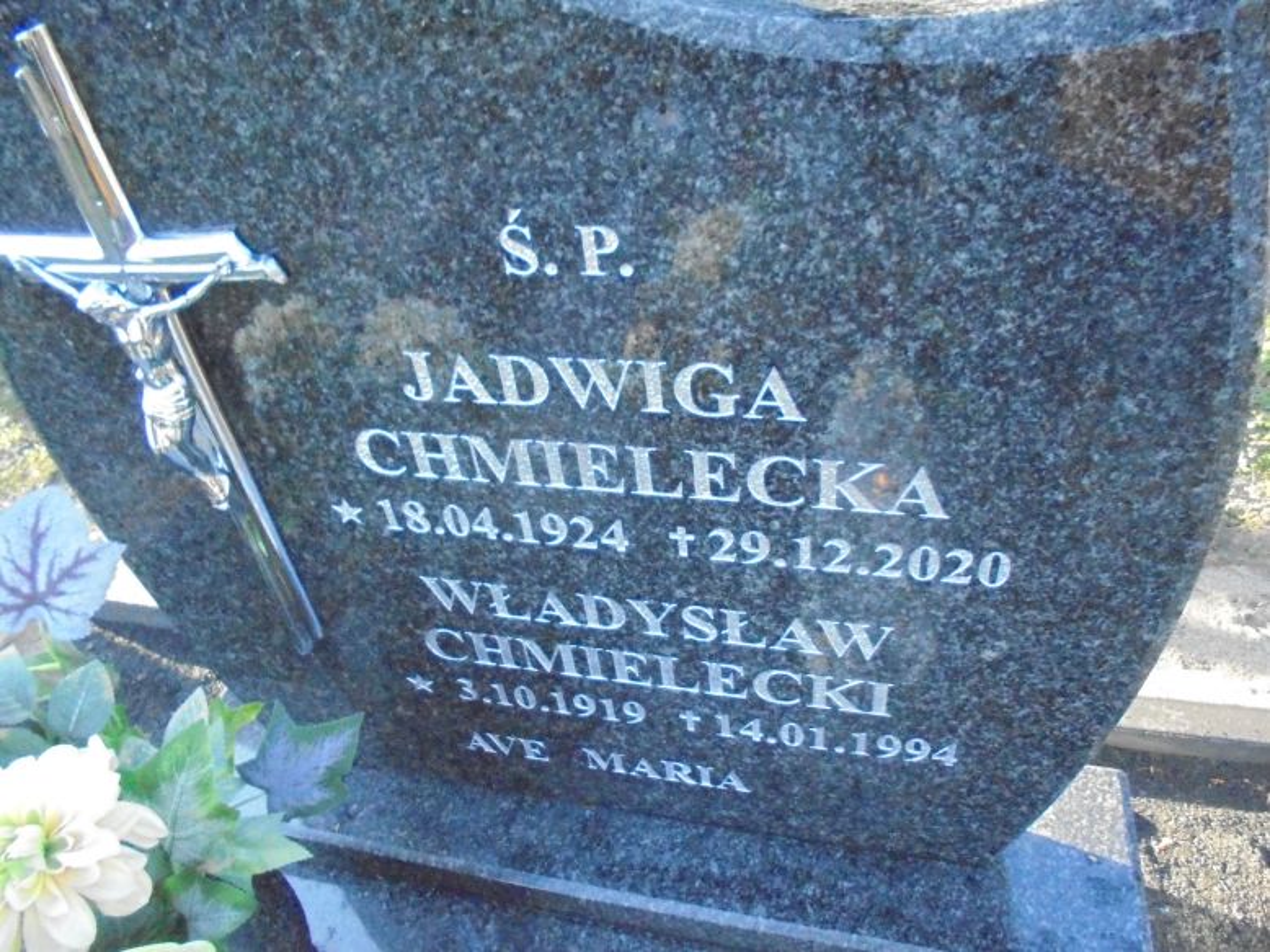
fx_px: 954
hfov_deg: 67.3
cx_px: 635
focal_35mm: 26
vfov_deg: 53.0
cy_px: 476
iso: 1250
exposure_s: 1/250
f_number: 3.5
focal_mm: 4.6
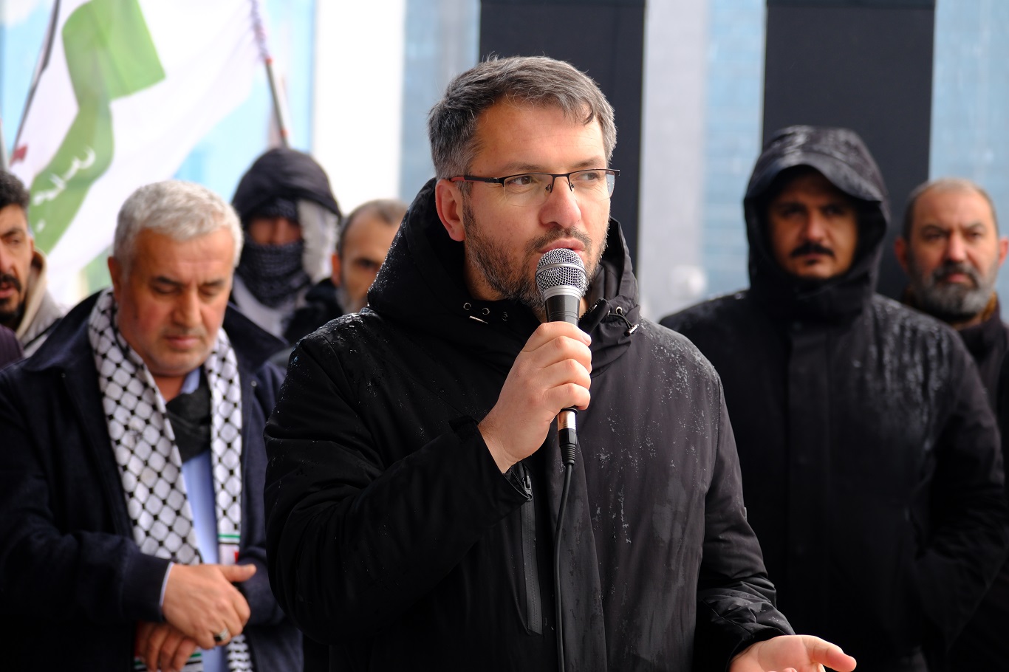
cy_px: 336
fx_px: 3362
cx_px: 504
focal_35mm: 120
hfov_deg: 17.1
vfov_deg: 11.4
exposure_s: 1/80
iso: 250
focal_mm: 80
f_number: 4
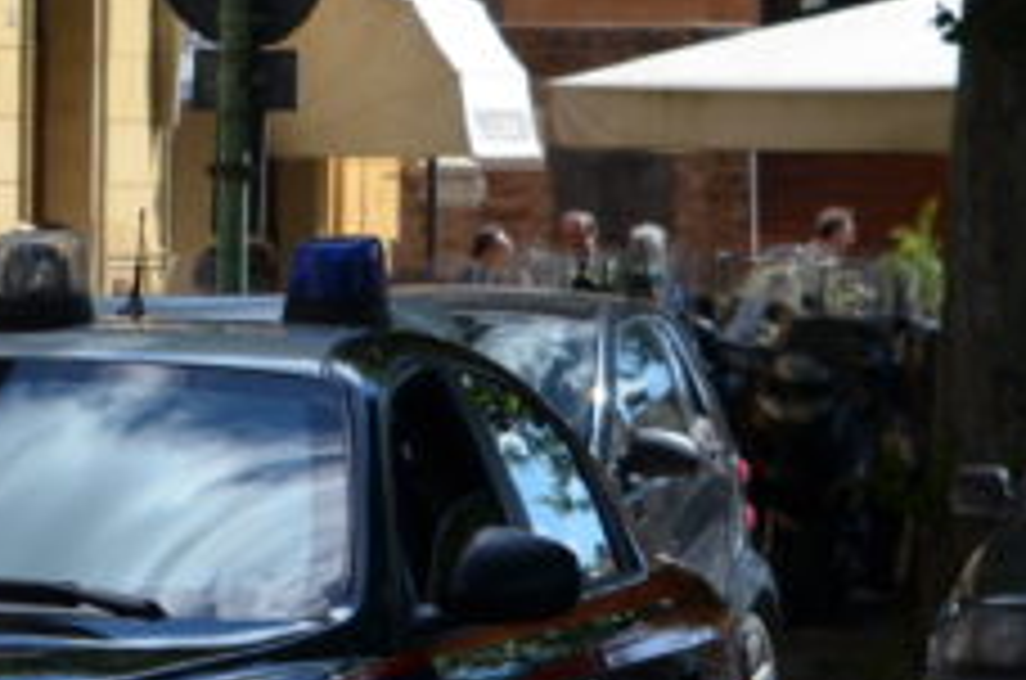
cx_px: -576
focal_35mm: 370
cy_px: 581
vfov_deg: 3.7
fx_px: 10530
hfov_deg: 5.5
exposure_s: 1/1600
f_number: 5.6
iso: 400
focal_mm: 55
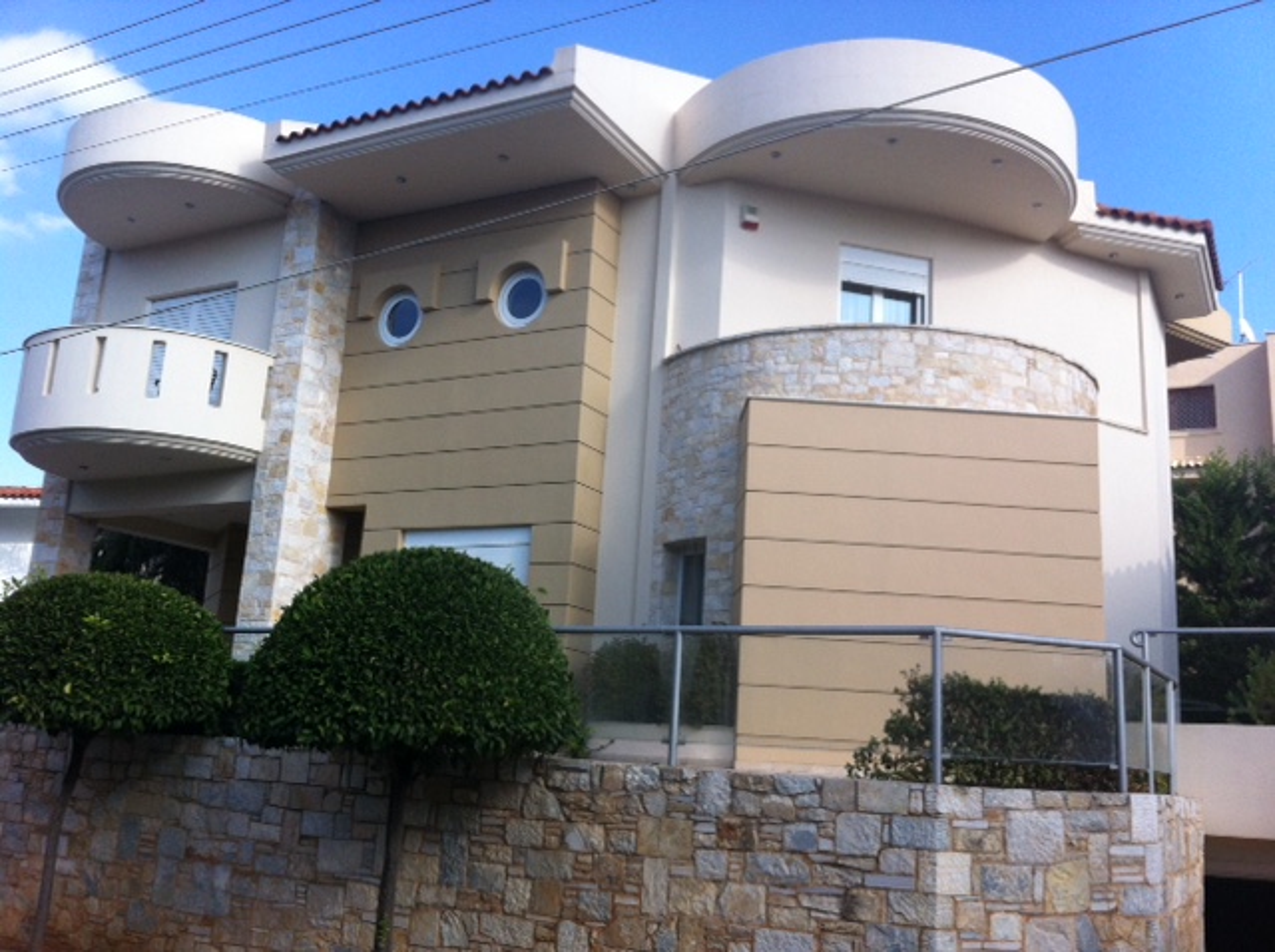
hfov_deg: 52.7
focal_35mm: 35
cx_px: 638
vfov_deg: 40.6
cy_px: 476
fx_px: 1287
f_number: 2.8
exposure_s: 1/914
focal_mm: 3.85
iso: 80
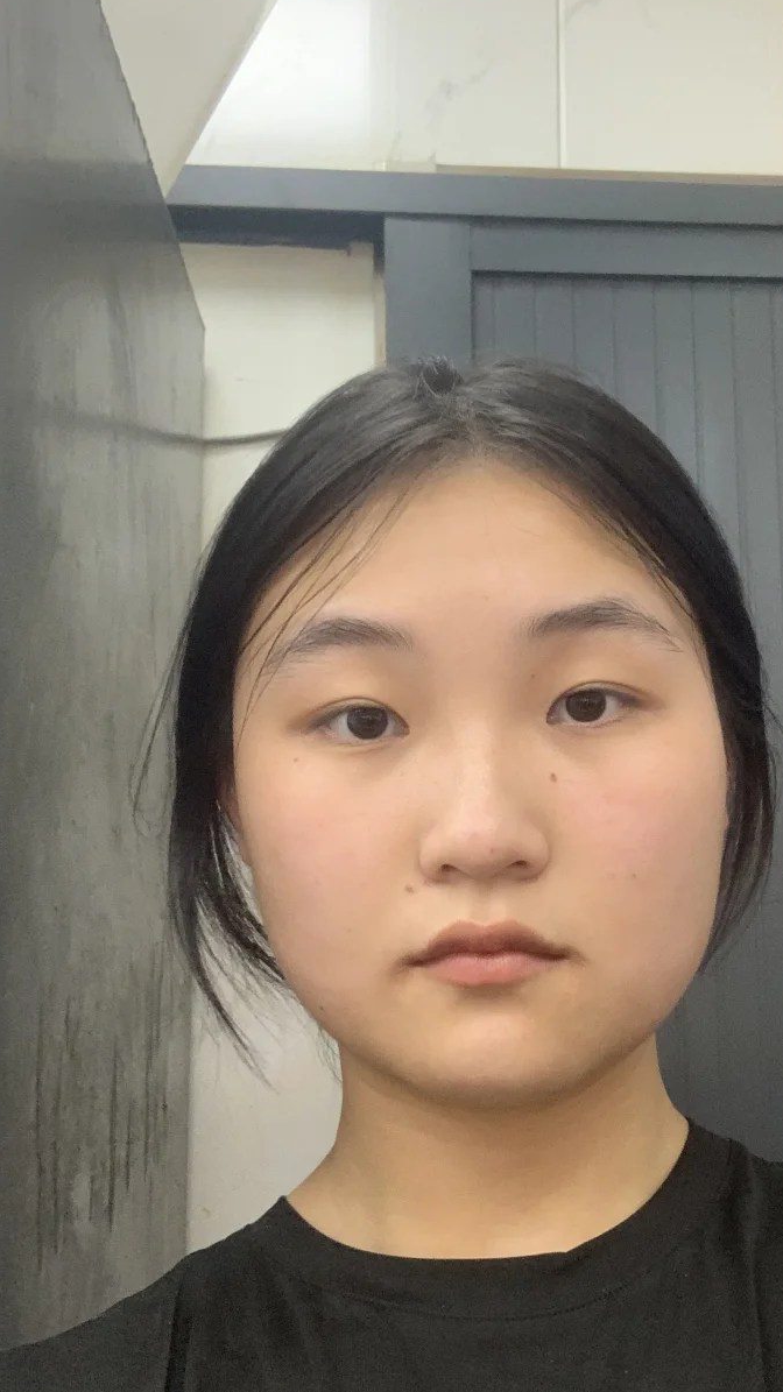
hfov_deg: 28.0
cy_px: 766
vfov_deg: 48.3
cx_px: 572
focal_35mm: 42
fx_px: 1551
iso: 160
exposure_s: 1/50
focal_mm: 2.87
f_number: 2.2
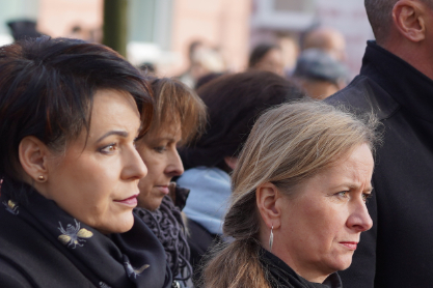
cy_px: 323
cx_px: 197
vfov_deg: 4.8
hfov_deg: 7.3
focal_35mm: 284
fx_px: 3416
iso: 100
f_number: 4
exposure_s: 1/200
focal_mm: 91
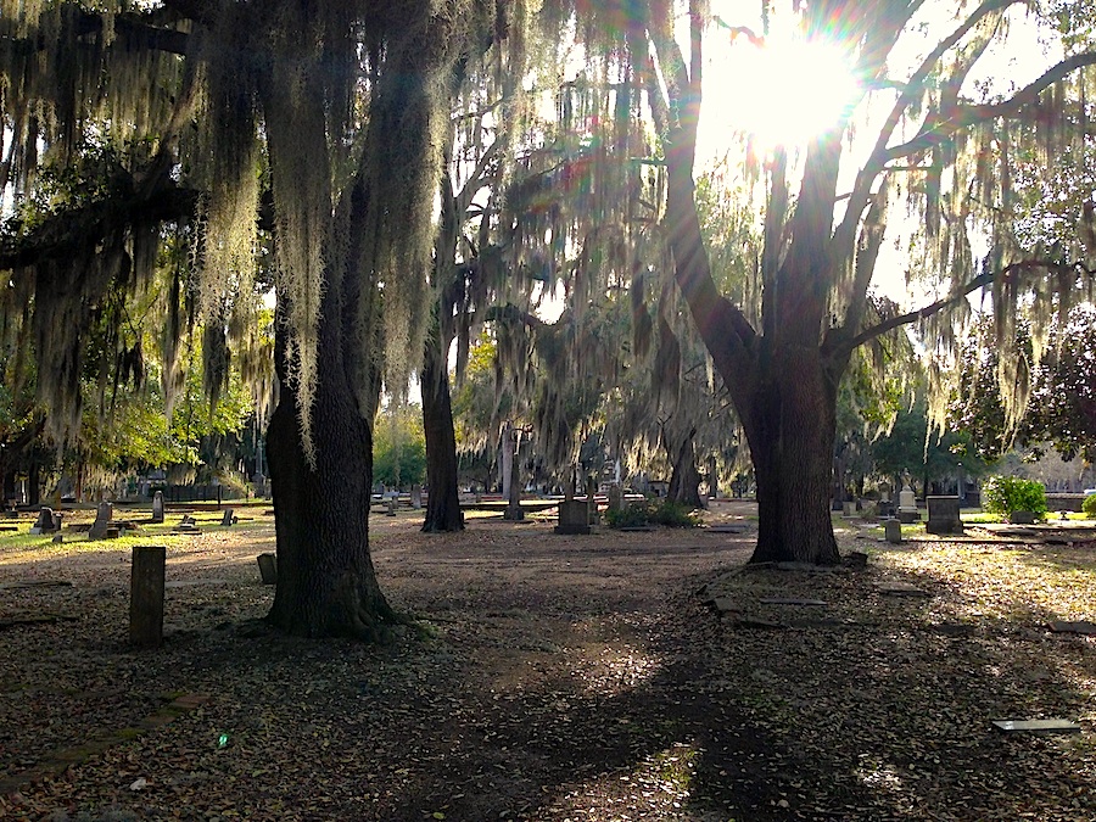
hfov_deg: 55.4
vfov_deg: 42.9
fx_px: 1045
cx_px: 548
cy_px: 411
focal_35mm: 33
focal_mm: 4.12
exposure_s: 1/324
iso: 50
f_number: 2.4
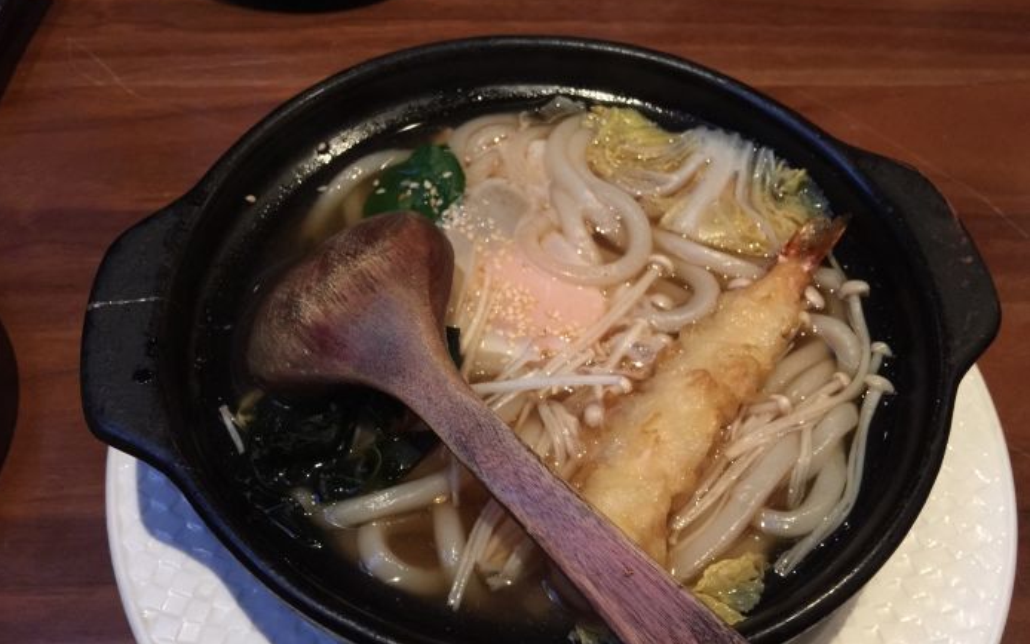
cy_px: 370
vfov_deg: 40.5
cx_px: 512
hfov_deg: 61.2
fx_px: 870
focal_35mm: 31
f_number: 2.2
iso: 125
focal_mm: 4.15
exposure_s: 1/15
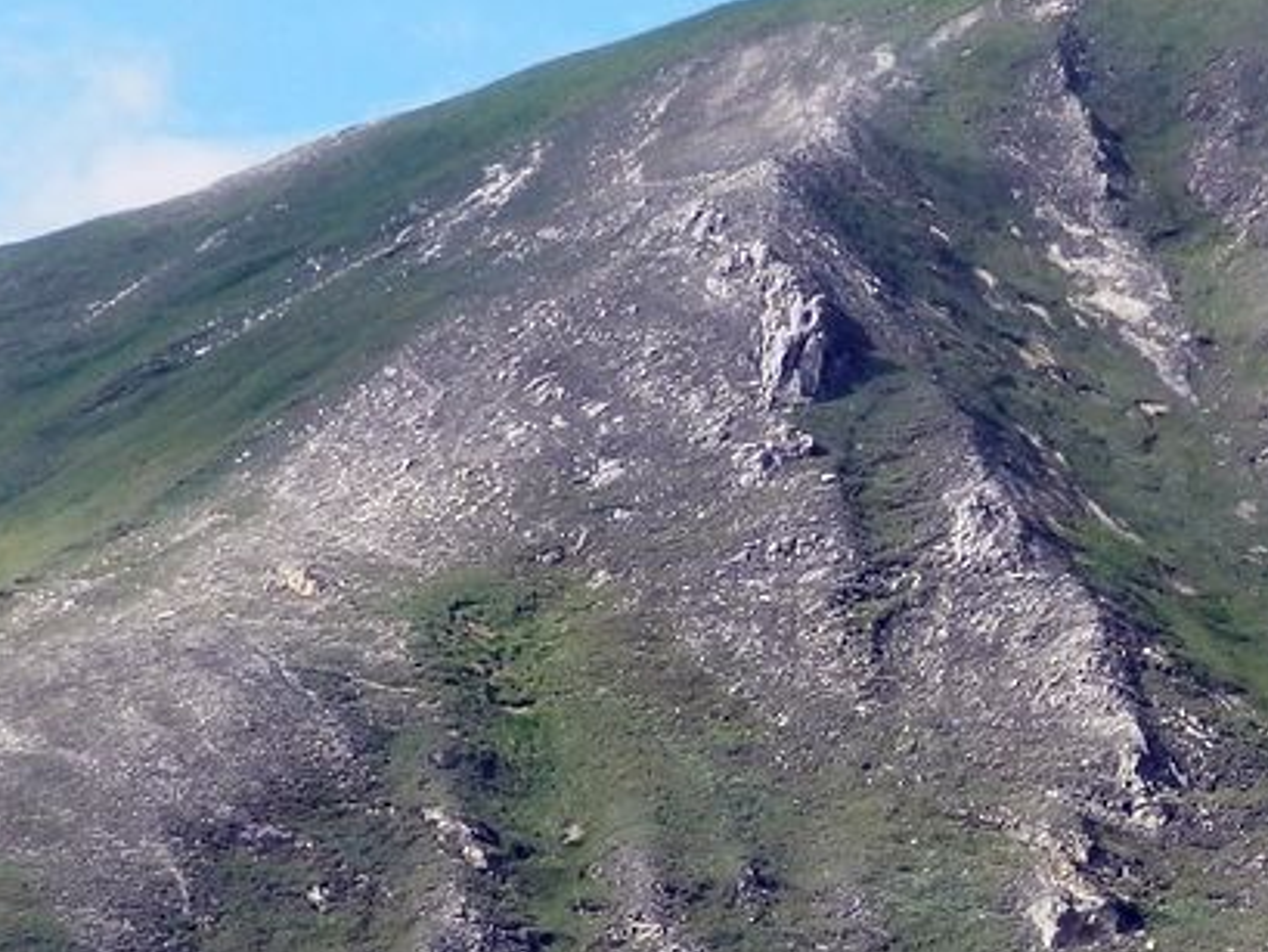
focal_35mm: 176
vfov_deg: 8.4
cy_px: 989
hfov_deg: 11.2
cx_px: 862
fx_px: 6449
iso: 80
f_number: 3.8
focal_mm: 8
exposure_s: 1/400
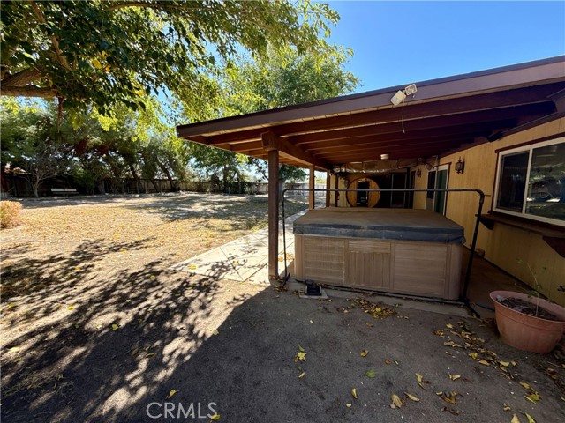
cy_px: 212
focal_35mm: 14
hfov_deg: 102.1
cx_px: 282
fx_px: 229
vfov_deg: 85.7
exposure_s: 1/585
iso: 64
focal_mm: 2.22
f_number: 2.2
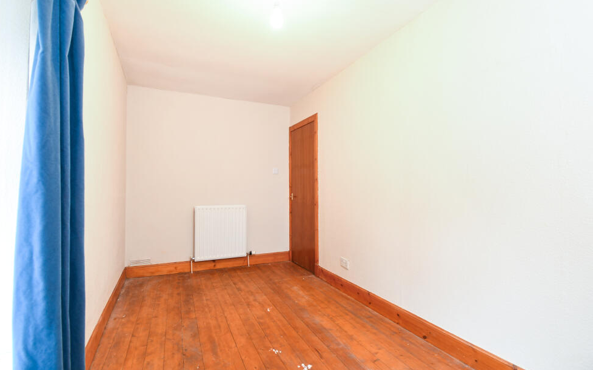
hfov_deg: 97.8
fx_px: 259
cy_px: 167
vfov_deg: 71.1
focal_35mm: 16
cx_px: 287
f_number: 8
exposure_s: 1/1.6
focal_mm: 10
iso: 320
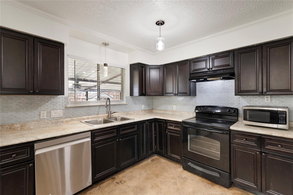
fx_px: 130
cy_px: 98
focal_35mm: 16
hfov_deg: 96.7
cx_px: 146
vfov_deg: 73.8
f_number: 8
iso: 400
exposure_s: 3
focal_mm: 16
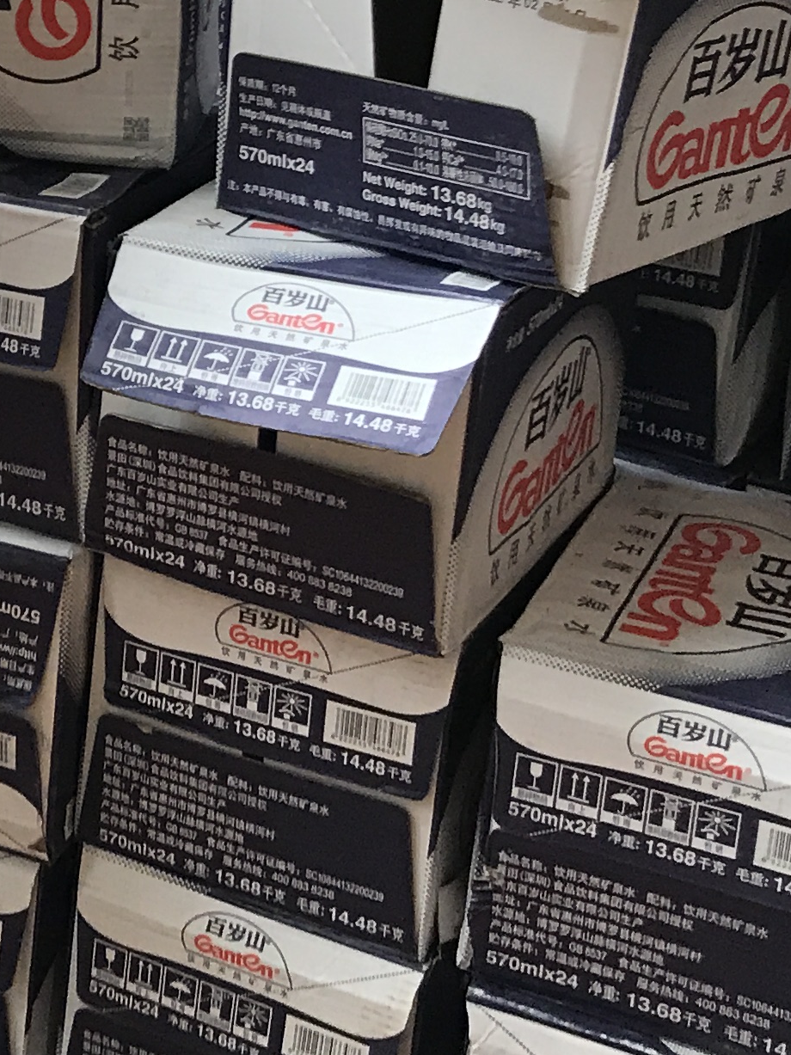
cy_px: 89
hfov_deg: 14.6
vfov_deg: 20.8
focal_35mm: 92
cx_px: -515
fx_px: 2804
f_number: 1.8
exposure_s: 1/33
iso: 25
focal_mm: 3.99
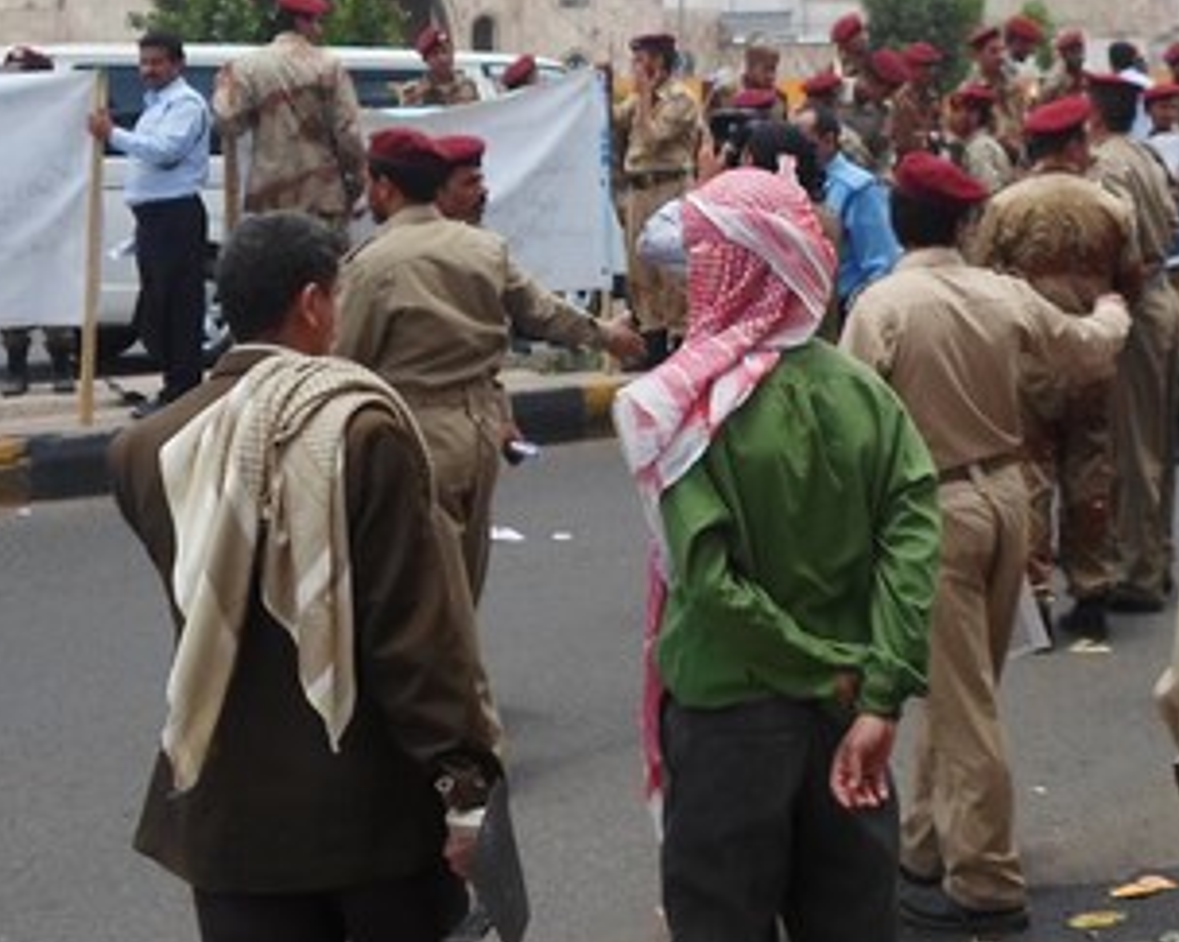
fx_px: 2581
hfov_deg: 25.0
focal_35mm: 74
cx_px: 1055
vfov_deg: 20.2
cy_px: 43
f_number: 3
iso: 80
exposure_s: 1/750
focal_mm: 6.5
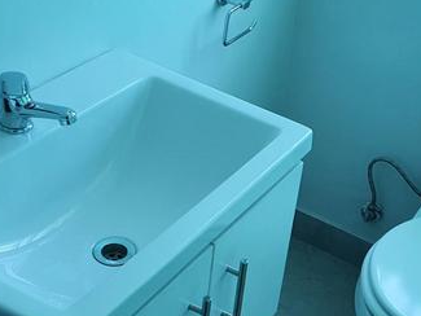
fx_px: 779
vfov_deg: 22.7
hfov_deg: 29.6
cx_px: 334
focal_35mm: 64
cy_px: 238
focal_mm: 4.32
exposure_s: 1/100
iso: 80
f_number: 2.4
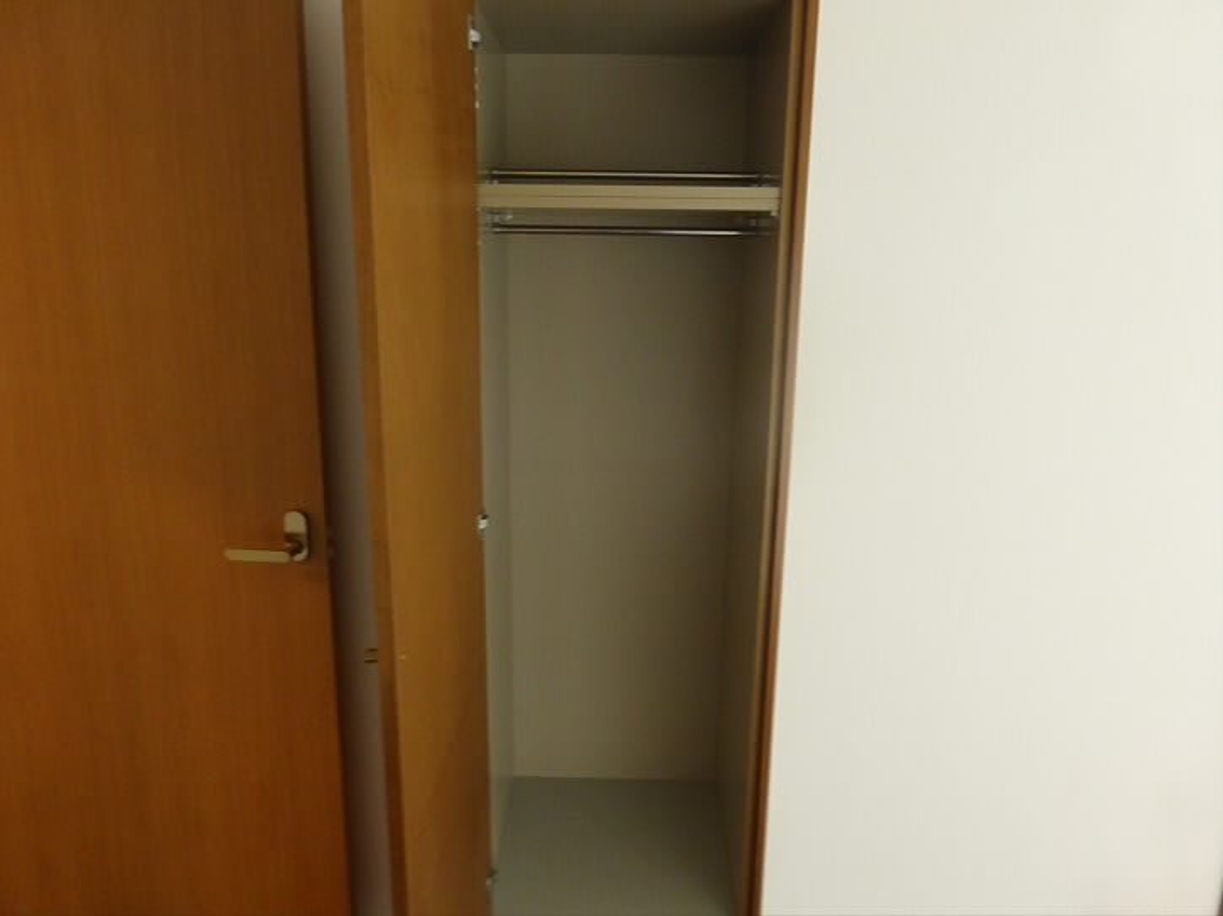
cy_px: 458
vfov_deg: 56.8
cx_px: 612
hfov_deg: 71.6
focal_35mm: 24
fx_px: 848
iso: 400
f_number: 3.3
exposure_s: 1/4
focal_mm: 4.3
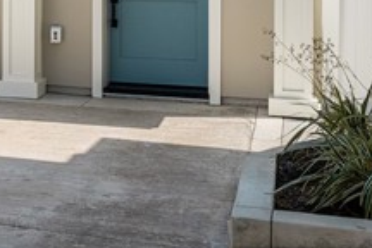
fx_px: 842
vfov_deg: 16.0
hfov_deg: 22.9
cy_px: -58
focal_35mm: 81
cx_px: -76
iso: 100
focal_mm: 27.5
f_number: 16
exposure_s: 1/160
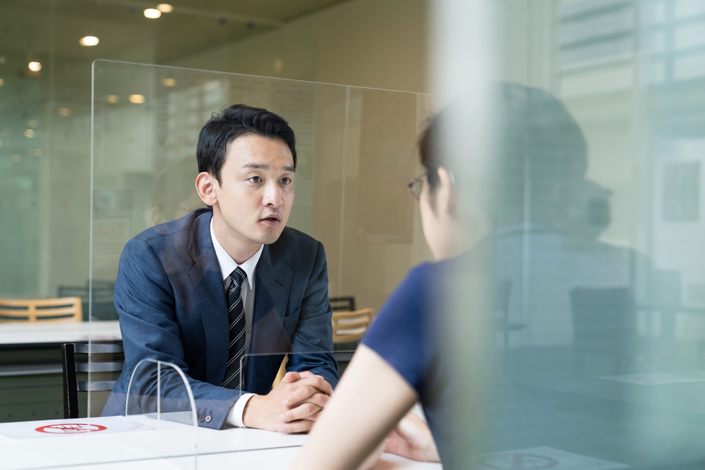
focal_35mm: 53
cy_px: 235
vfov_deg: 25.5
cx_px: 352
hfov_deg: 37.5
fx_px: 1038
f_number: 2.8
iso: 200
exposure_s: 1/160
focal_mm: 53
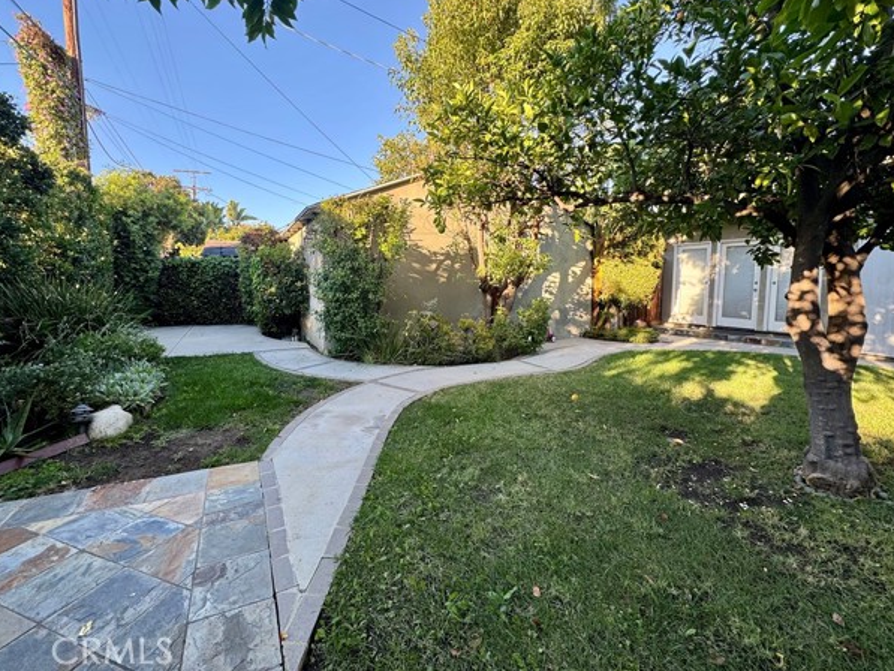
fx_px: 387
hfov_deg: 98.1
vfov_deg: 81.7
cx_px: 422
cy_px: 313
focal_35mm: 15
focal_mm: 2.22
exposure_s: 1/151
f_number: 2.2
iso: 40
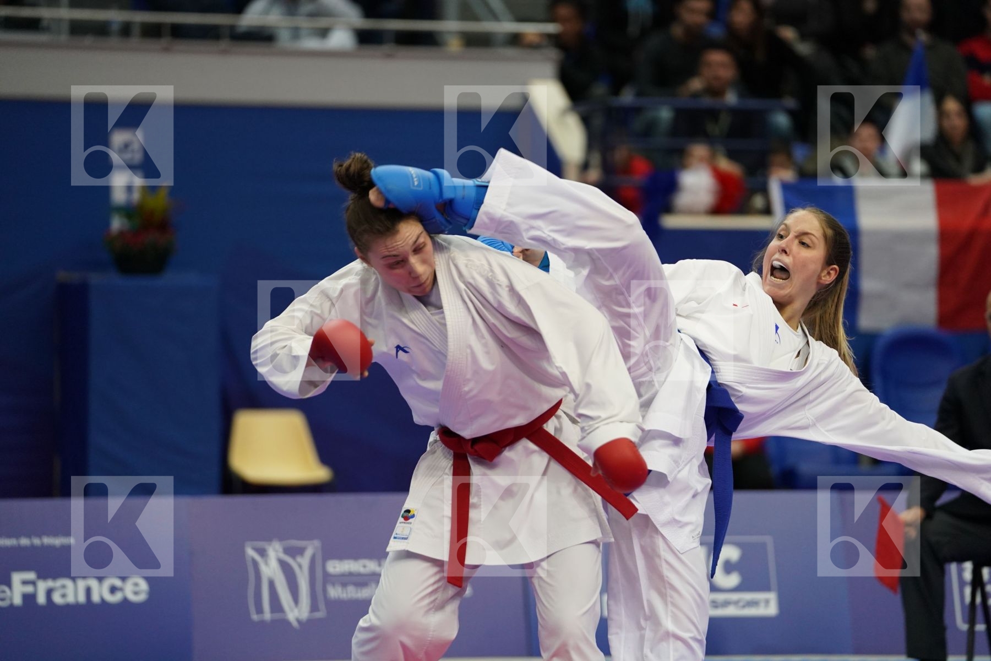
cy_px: 330
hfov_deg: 12.0
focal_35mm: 171
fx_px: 4707
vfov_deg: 8.0
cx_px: 496
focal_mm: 171
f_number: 2.8
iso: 2500
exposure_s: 1/1000
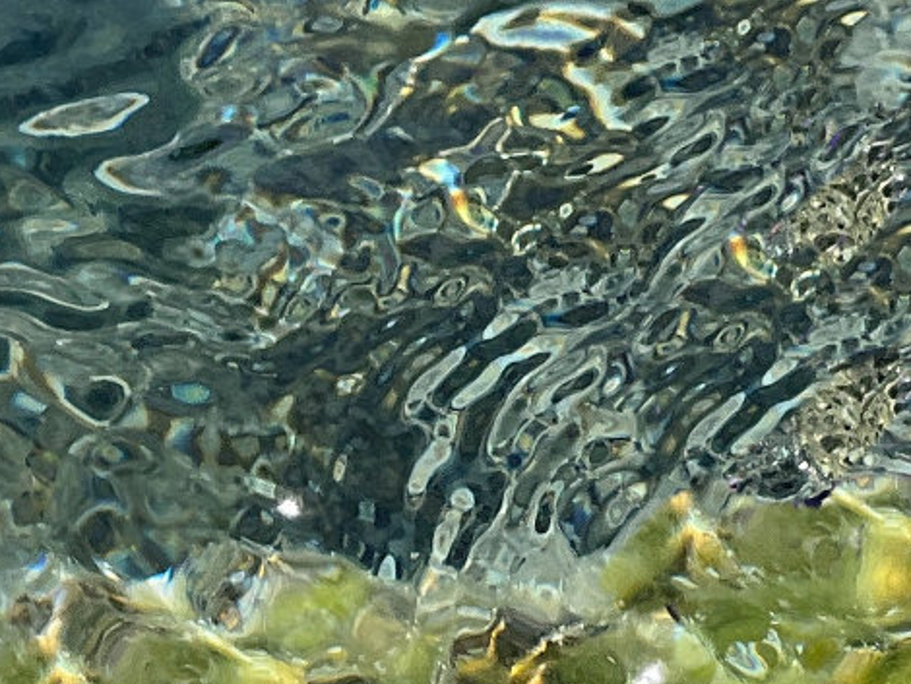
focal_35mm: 262
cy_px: 1070
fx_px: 6899
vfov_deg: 5.6
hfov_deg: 7.5
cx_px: -58
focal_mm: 9
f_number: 2.8
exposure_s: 1/661
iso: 32
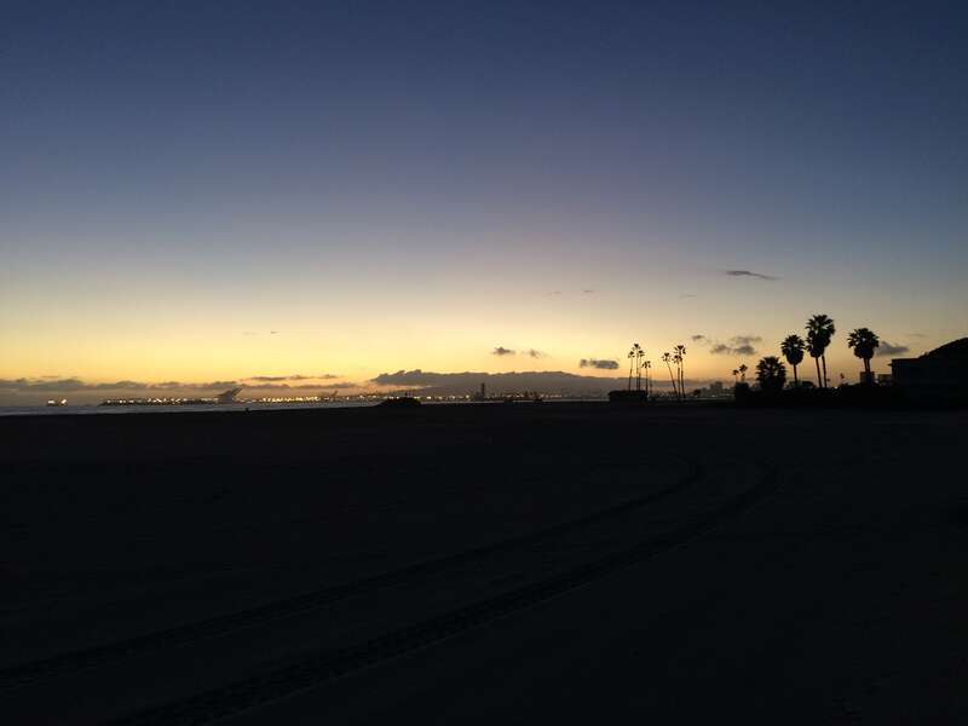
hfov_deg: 61.7
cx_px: 484
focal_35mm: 29
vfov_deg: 48.2
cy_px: 363
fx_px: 811
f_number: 2.2
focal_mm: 4.15
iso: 80
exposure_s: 1/30
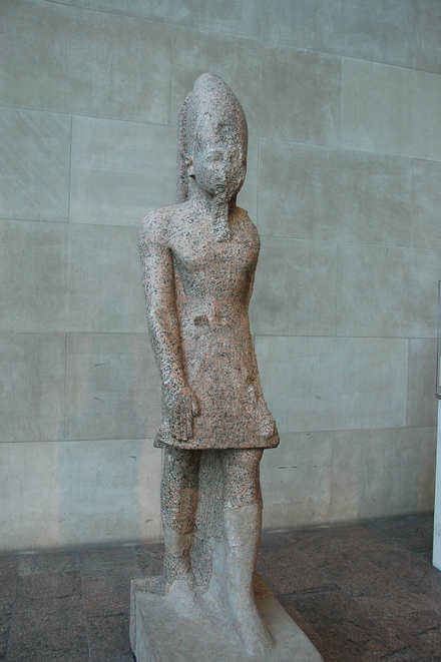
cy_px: 331
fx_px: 552
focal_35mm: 30
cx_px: 220
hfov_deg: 43.6
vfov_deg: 62.0
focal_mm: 20
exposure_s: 1/100
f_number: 5
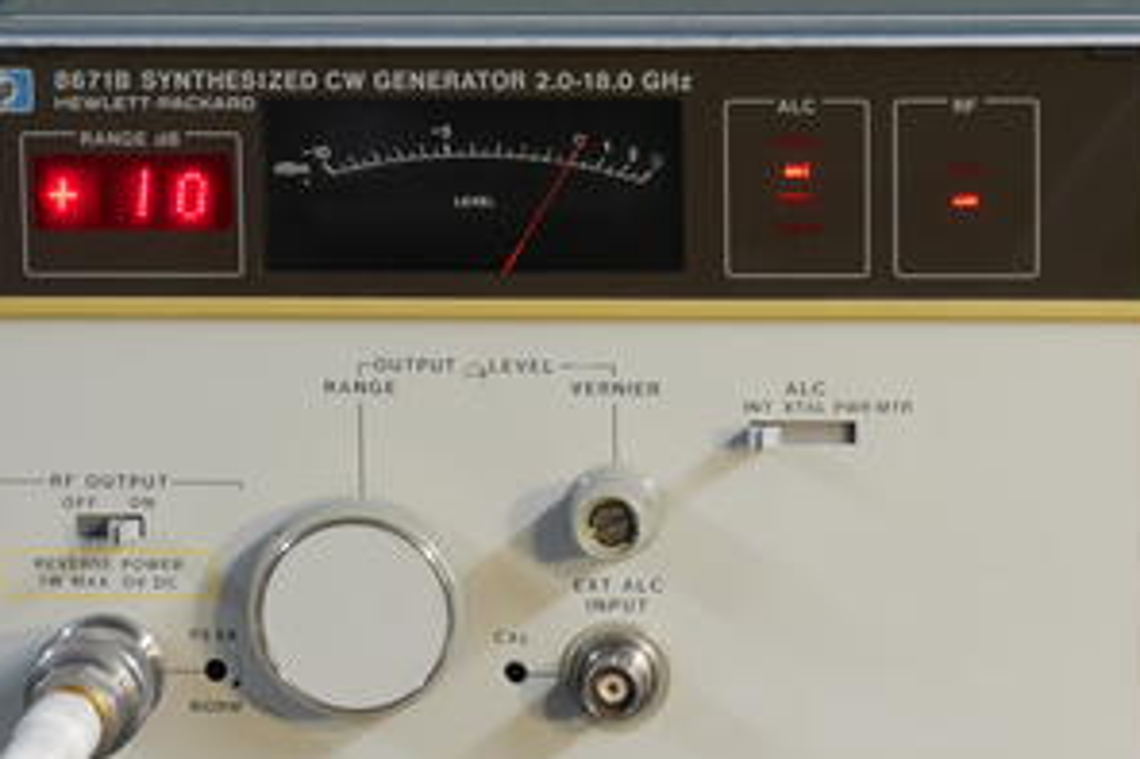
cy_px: 524
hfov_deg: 8.7
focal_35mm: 236
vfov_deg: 5.8
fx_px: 7469
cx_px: 547
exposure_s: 1/1.6
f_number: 14
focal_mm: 84
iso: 400
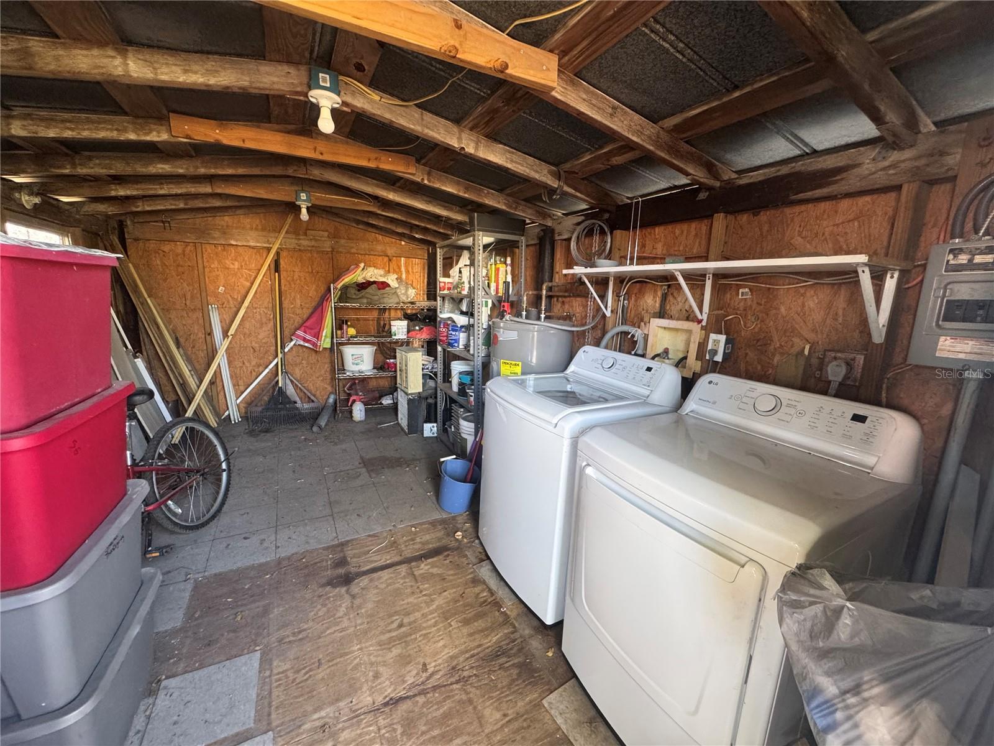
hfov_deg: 102.1
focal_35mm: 14
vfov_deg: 85.7
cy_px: 373
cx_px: 497
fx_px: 402
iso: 320
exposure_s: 1/87
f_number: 2.2
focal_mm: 2.22
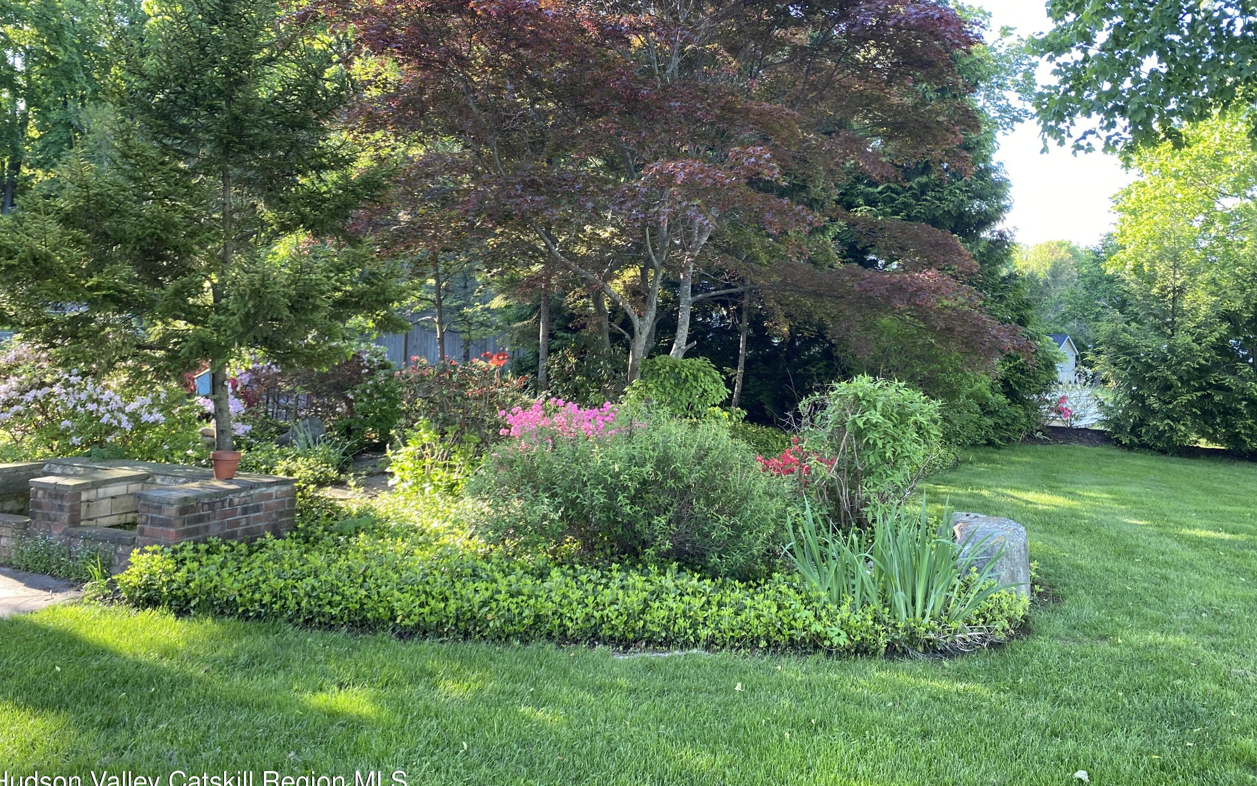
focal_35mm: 28
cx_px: 626
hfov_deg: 66.5
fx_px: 959
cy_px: 346
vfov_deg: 44.5
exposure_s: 1/121
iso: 64
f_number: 1.8
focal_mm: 4.25
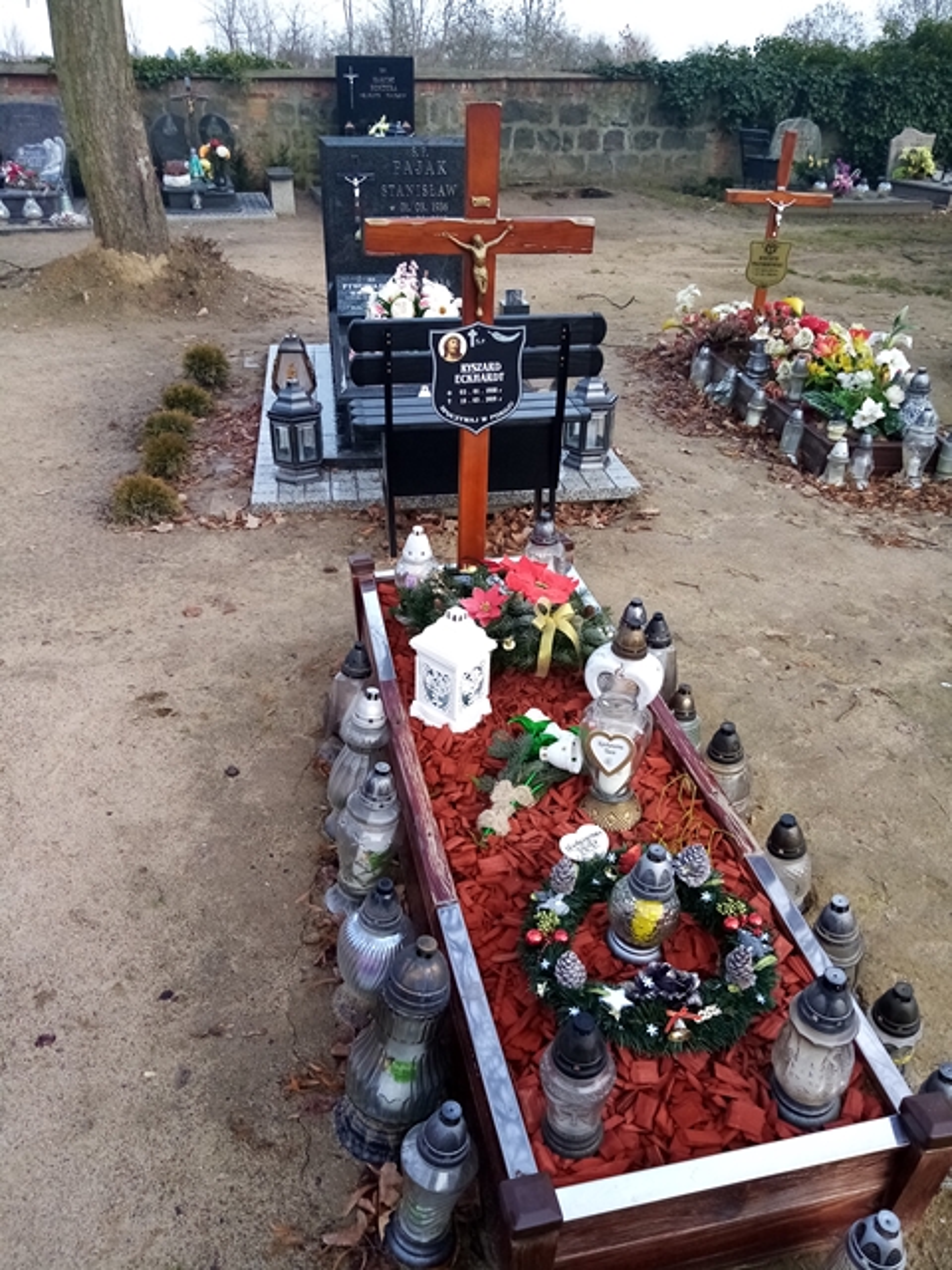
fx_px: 953
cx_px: 476
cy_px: 635
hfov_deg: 53.1
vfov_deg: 67.3
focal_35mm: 26
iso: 110
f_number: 1.8
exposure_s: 1/157
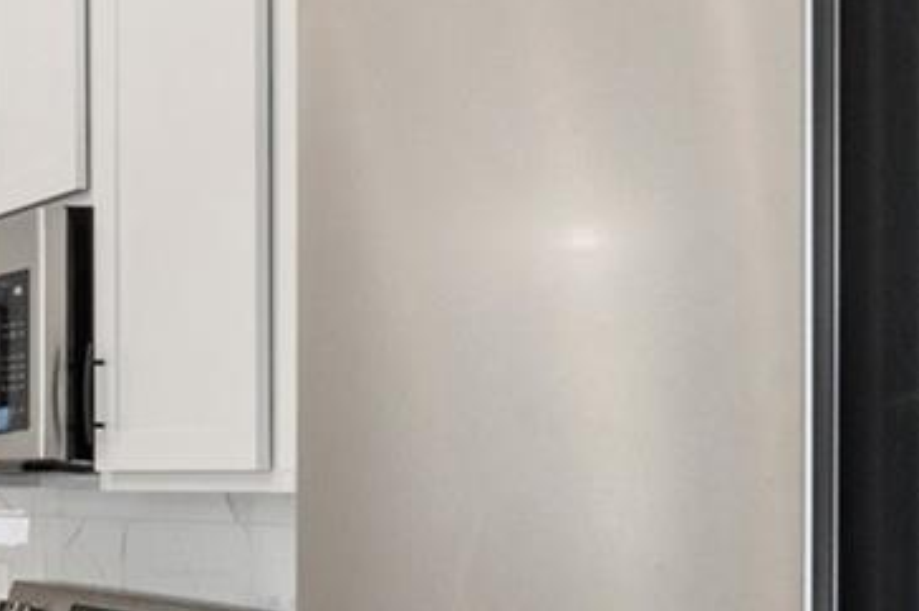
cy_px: 485
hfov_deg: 20.2
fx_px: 1683
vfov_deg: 20.4
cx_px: -800
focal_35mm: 66
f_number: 8
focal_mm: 10
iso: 400
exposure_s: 1/10
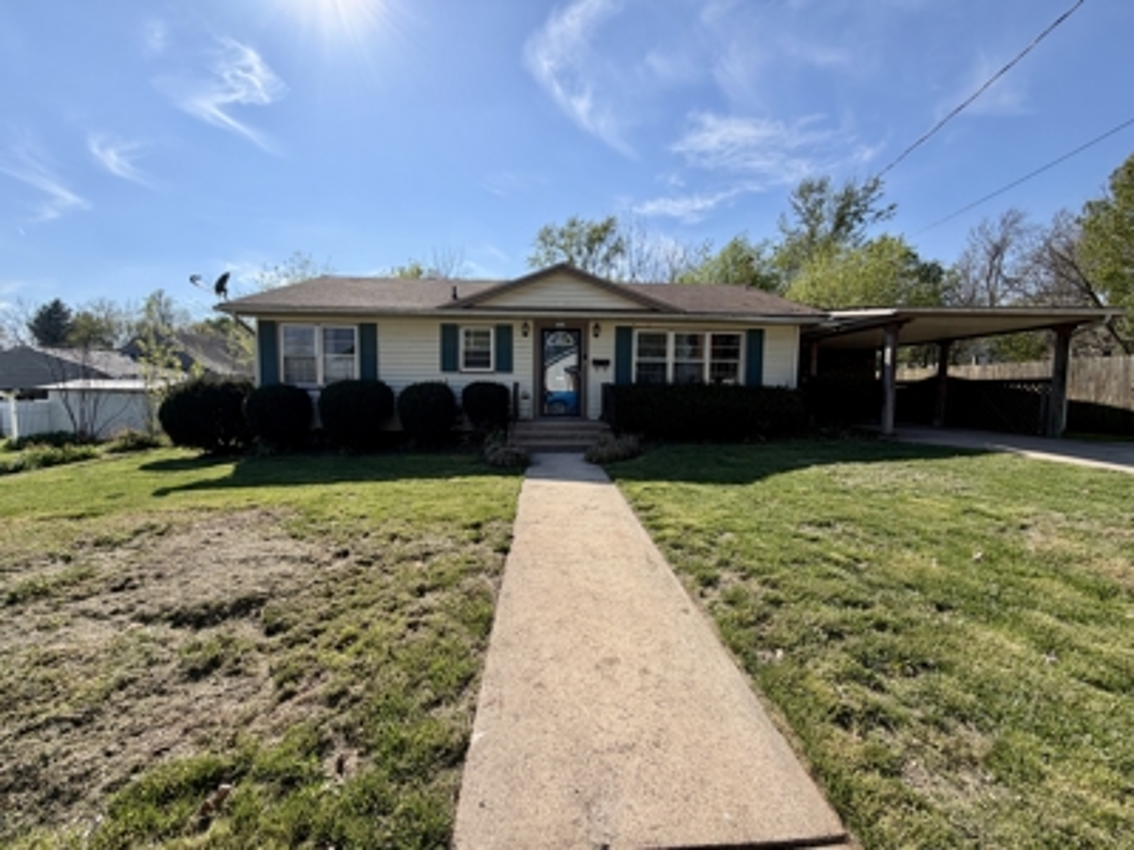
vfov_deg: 85.7
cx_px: 567
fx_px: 459
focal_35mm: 14
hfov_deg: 102.1
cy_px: 425
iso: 20
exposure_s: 1/914
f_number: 2.2
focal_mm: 2.22
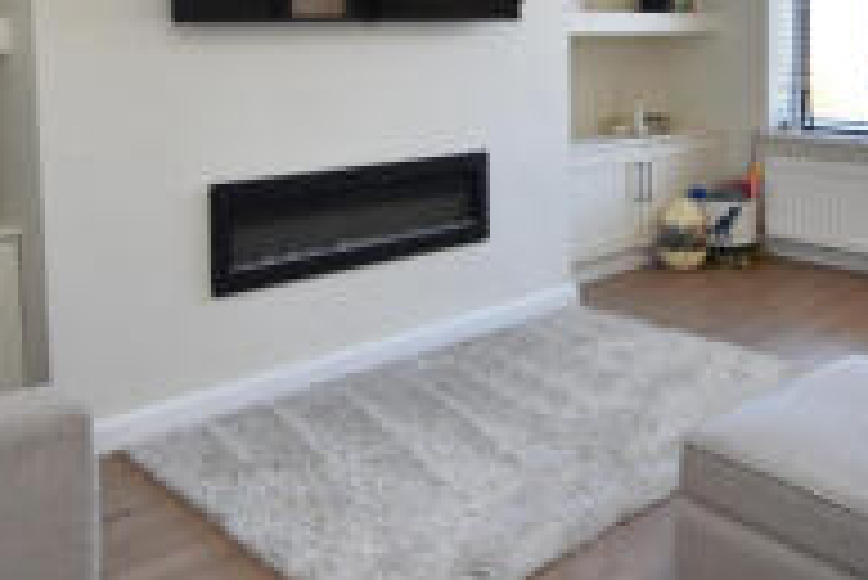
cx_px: 625
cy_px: 83
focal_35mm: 37
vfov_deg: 34.4
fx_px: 893
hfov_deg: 50.2
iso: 800
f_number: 3.5
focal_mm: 10
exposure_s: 1/200
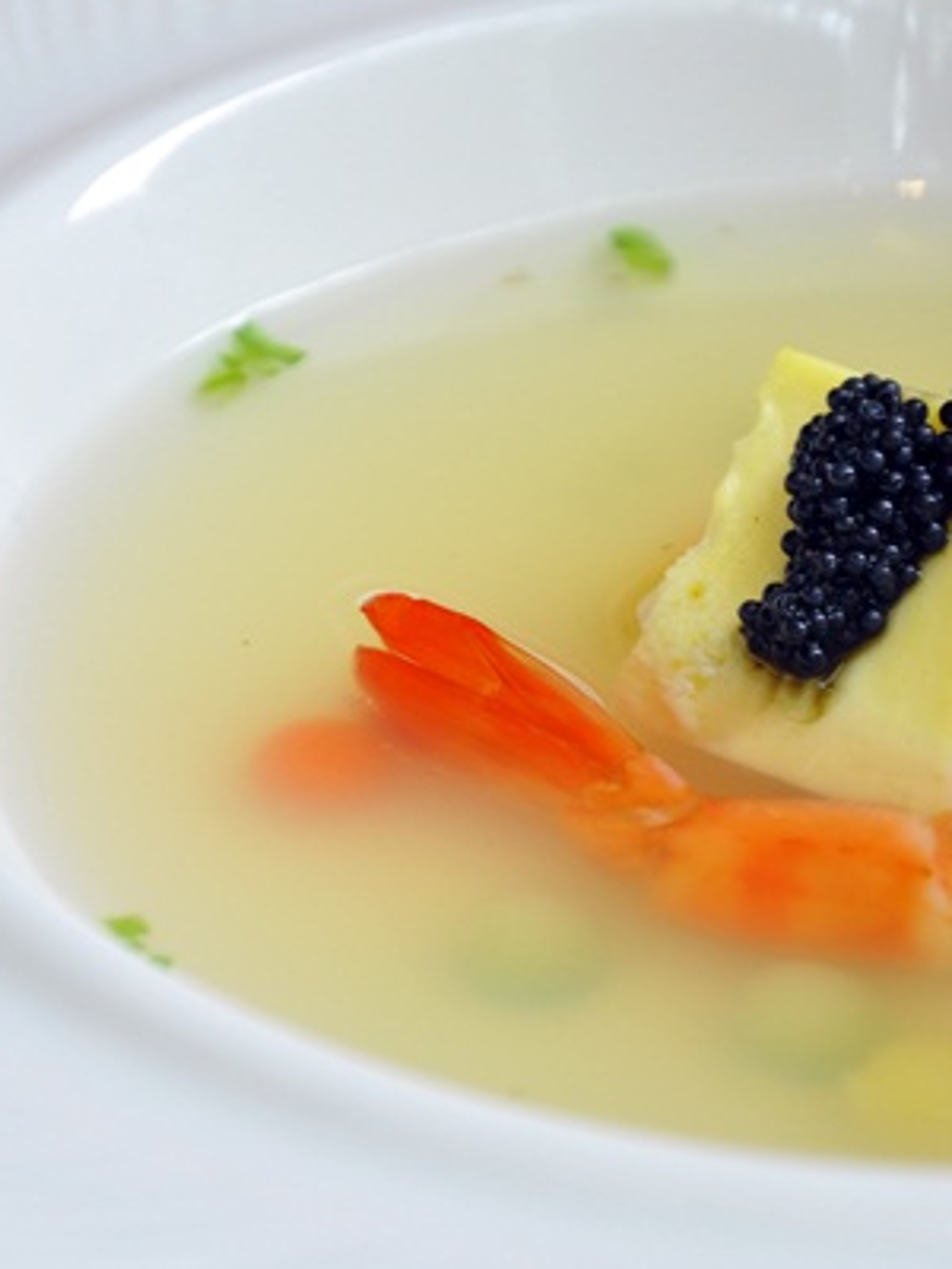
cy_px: 644
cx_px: 536
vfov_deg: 8.1
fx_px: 9013
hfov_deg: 6.0
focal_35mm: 246
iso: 400
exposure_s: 1/60
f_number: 5.6
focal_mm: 105
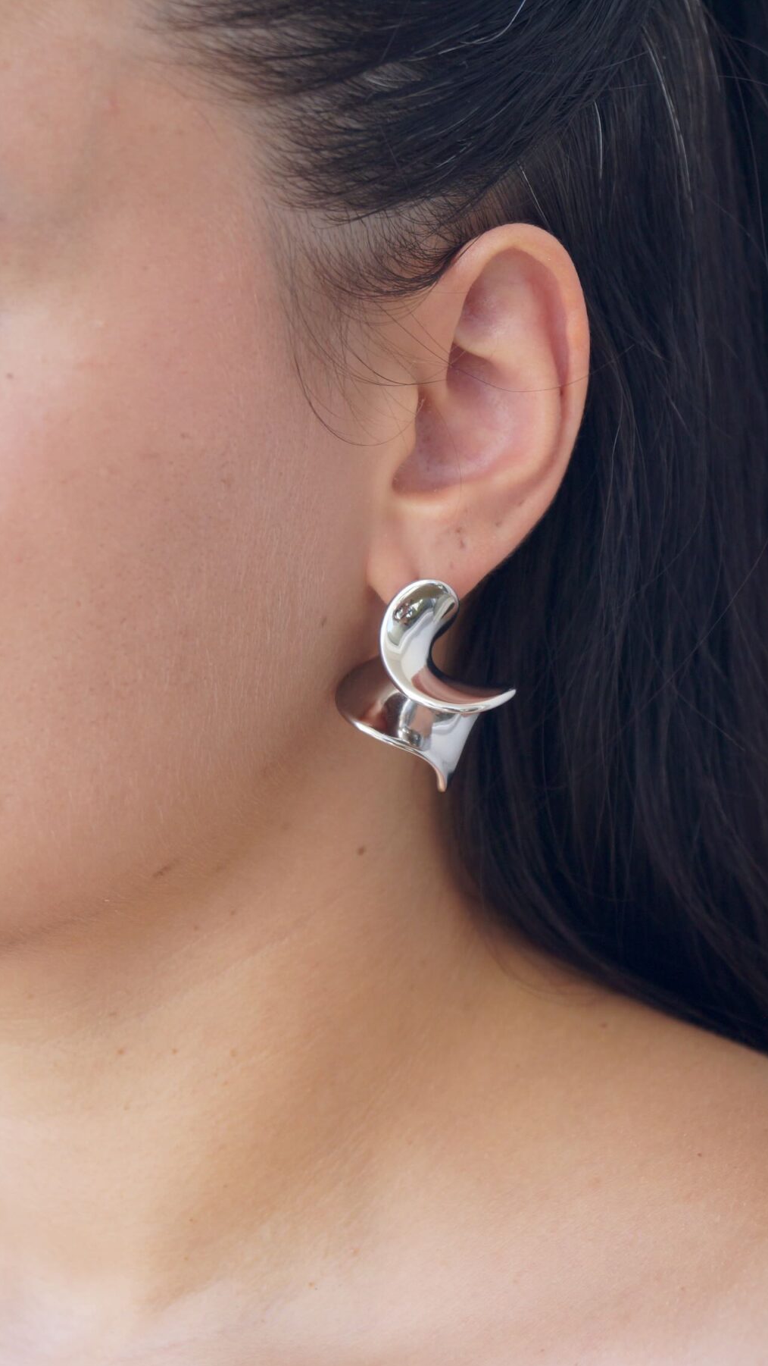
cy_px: 684
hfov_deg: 14.1
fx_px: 3113
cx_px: 429
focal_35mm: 86
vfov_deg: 24.7
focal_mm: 55
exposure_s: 1/160
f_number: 5.6
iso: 400
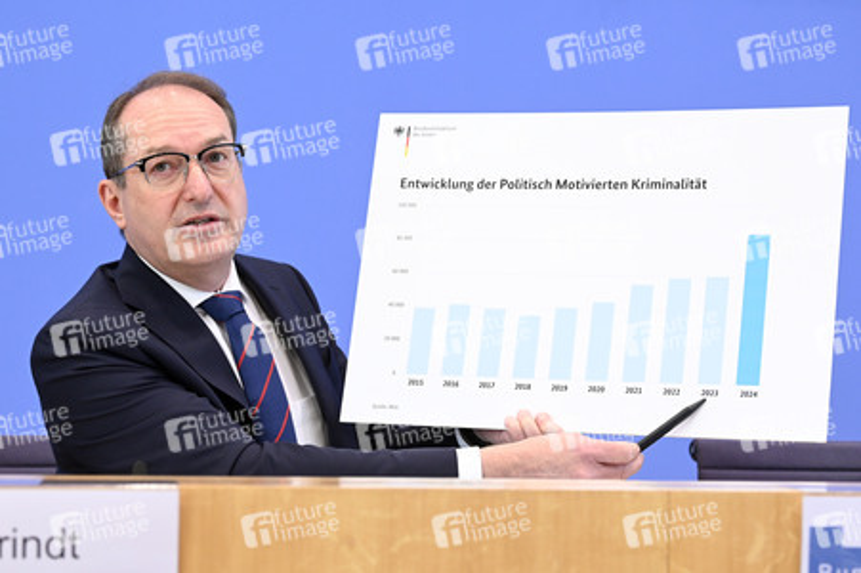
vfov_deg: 18.2
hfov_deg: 27.0
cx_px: 430
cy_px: 286
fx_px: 1792
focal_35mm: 75
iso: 2500
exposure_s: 1/400
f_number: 5
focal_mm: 75
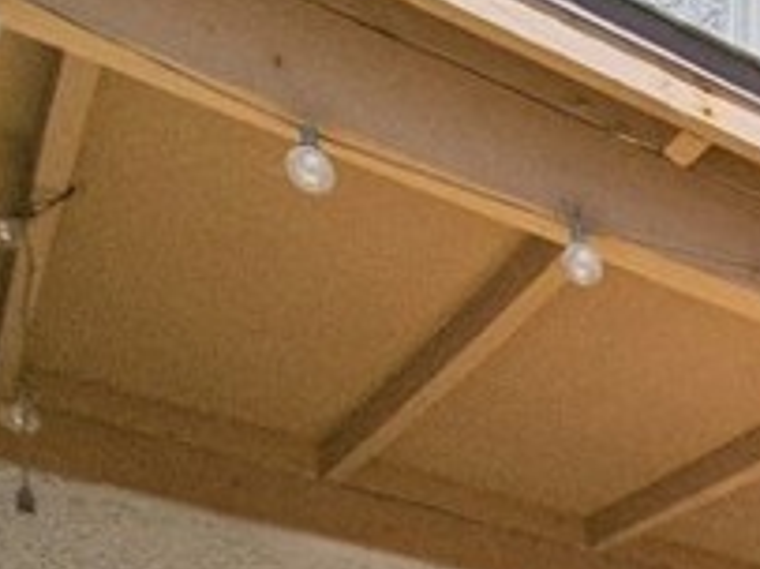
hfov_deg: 19.7
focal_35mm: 68
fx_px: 1492
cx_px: 1419
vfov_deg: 16.8
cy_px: 1104
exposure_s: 1/420
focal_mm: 9
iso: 320
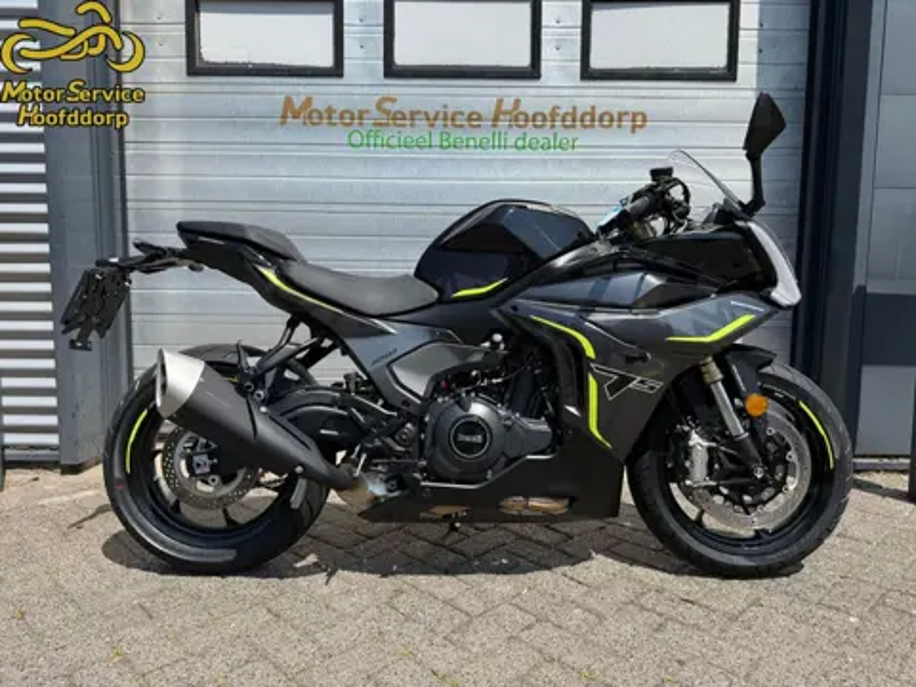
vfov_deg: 56.8
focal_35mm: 24
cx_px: 458
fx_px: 635
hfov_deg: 71.6
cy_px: 344
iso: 80
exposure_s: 1/3953
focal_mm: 6.76
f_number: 1.78
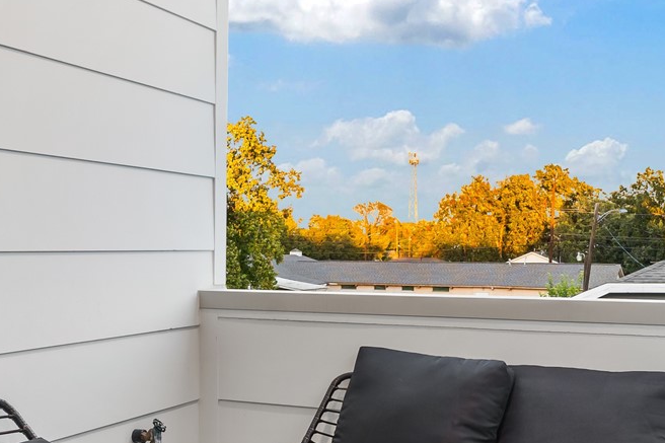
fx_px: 979
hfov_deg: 37.1
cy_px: 251
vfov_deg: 25.5
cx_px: 212
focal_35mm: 53
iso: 200
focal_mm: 16
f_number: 9
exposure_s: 1/3
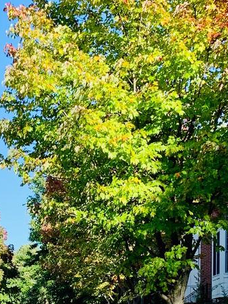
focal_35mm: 88
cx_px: 44
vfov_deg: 21.5
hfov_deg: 16.6
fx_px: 774
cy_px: 299
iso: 25
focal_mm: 4.25
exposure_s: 1/835
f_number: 1.8
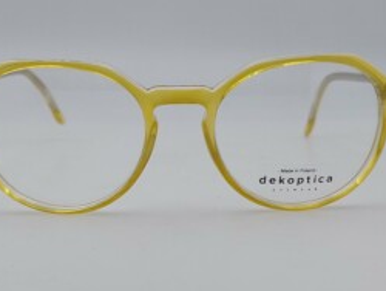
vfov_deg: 40.7
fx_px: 391
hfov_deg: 52.5
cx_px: 173
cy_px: 129
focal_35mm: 35
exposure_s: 1/1687
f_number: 1.8
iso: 40
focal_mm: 5.23
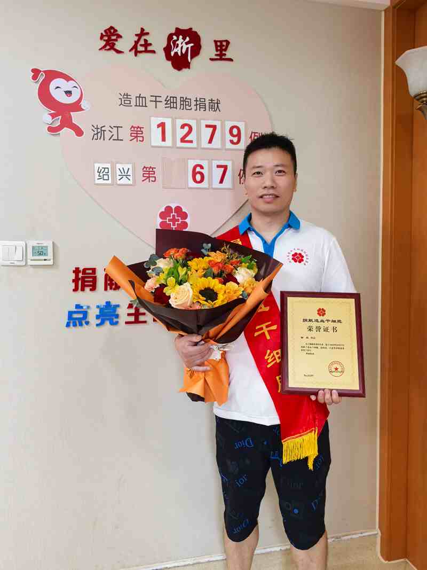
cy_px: 285
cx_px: 214
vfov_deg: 65.3
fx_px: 444
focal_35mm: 27
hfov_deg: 51.3
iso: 160
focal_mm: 6.98
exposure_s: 1/50
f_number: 2
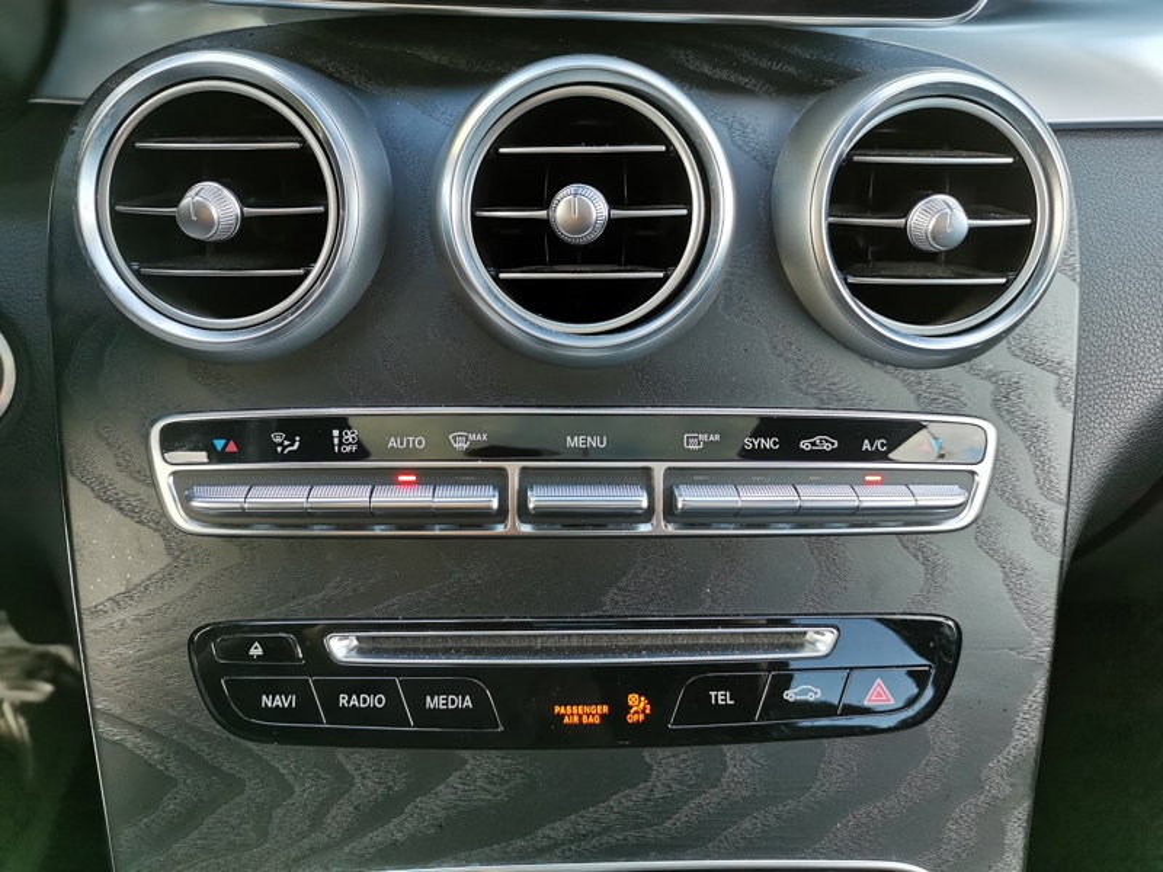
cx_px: 582
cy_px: 436
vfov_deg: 51.4
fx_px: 907
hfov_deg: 65.3
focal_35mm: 27
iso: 200
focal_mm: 5.58
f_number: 1.8
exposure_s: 1/100
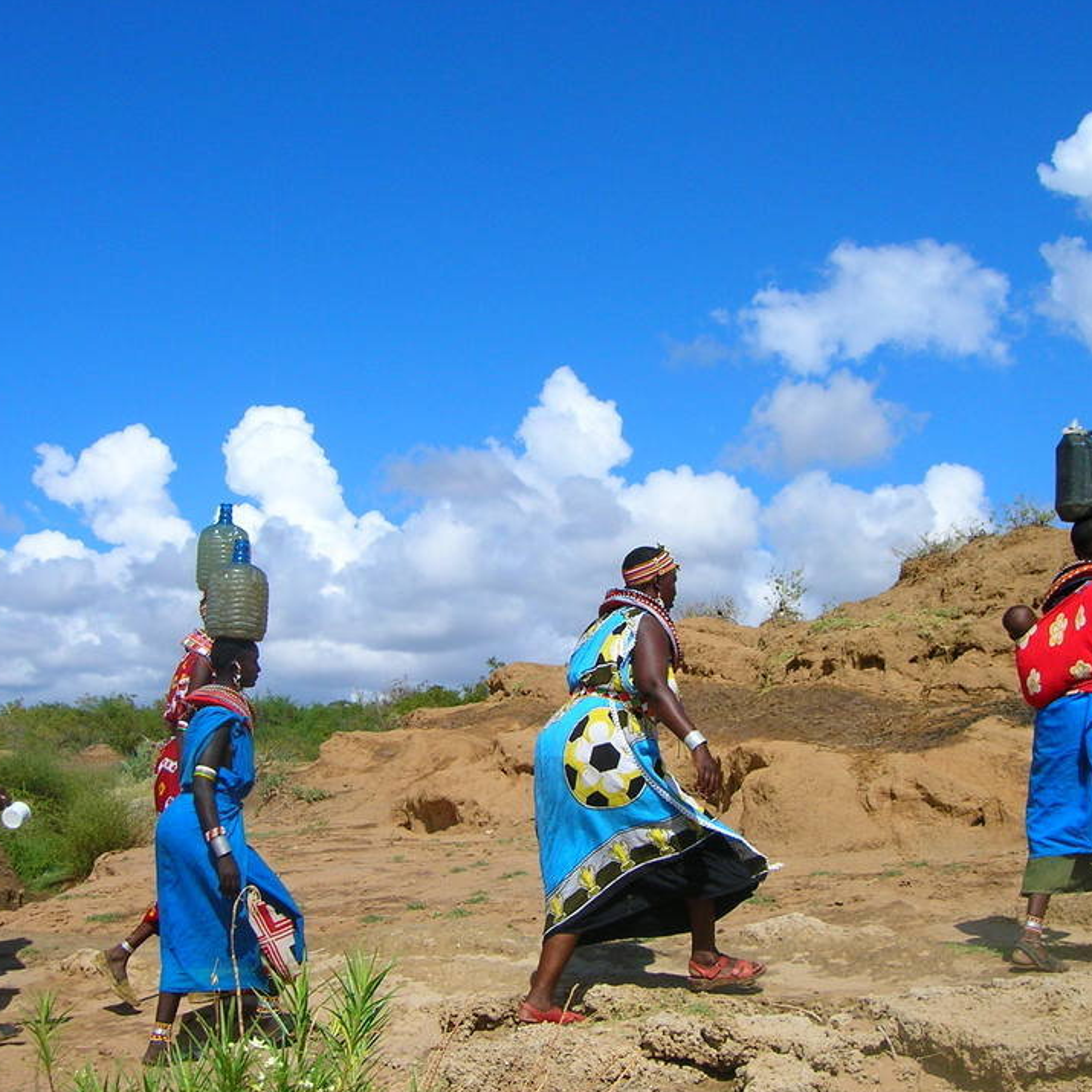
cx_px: 586
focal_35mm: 43
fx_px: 1535
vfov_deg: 39.2
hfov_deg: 39.1
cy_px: 580
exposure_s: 1/997
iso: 71
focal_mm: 5.7
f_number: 4.9
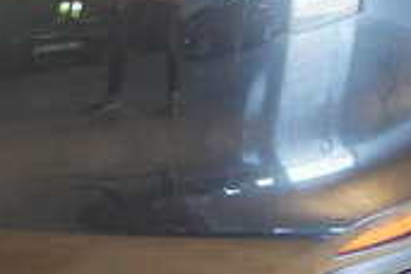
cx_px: -199
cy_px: -103
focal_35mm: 91
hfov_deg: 19.5
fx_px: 1043
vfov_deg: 14.2
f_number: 4.5
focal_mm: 13
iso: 2000
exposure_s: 1/40
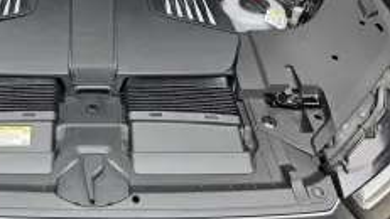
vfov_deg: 29.8
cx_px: 88
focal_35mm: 39
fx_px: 403
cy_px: 49
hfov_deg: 49.1
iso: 50
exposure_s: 1/100
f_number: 1.7
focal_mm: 6.25
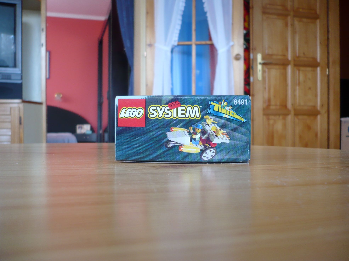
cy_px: 130
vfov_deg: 40.7
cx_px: 174
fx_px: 353
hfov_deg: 52.6
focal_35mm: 35
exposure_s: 1/20
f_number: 2.8
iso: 100
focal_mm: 5.8
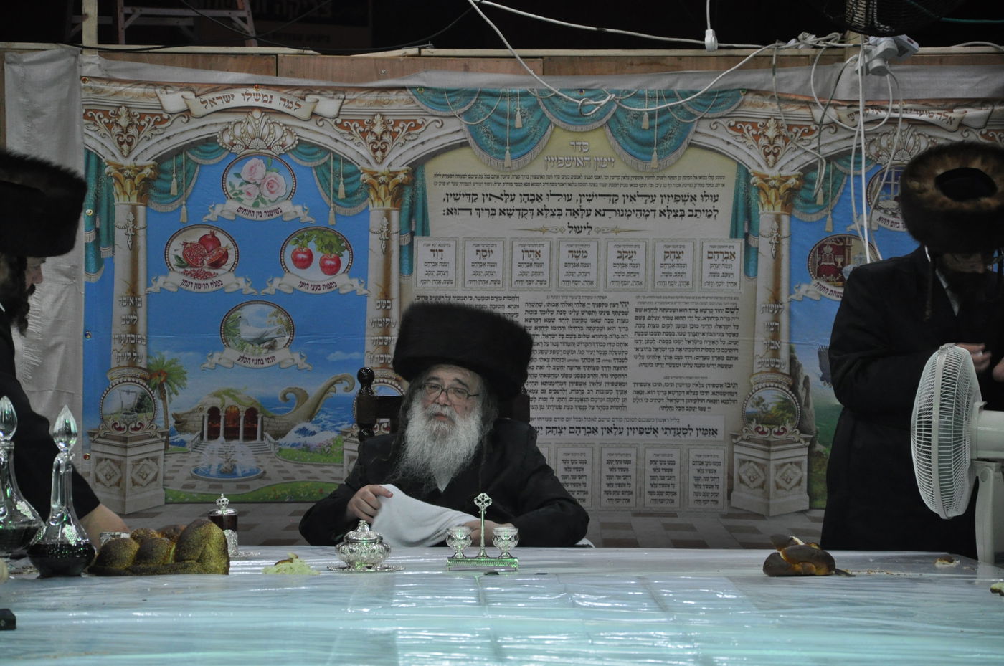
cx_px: 502
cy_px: 333
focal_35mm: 158
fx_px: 4386
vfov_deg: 8.7
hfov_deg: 13.1
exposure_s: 1/60
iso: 1000
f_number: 5.6
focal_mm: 105
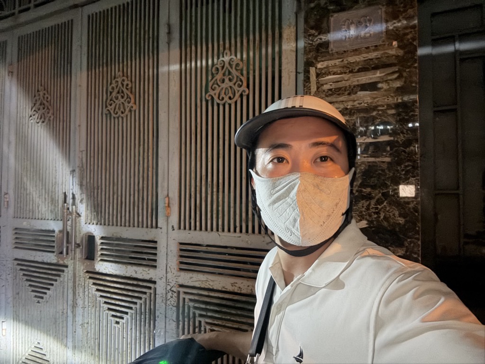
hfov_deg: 73.9
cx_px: 242
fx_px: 322
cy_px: 182
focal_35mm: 23
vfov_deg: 58.9
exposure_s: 1/4
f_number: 1.9
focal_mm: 2.69
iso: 1250
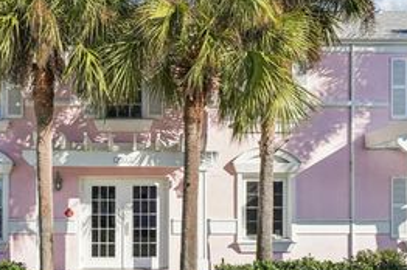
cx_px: 141
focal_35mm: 43
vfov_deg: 31.1
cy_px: 126
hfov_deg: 45.0
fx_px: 485
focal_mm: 15
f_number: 8
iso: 100
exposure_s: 1/250
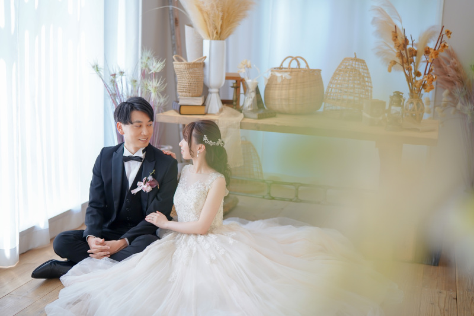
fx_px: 658
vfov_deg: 27.0
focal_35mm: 50
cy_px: 158
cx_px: 237
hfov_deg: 39.6
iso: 250
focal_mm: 50
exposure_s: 1/400
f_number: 1.4
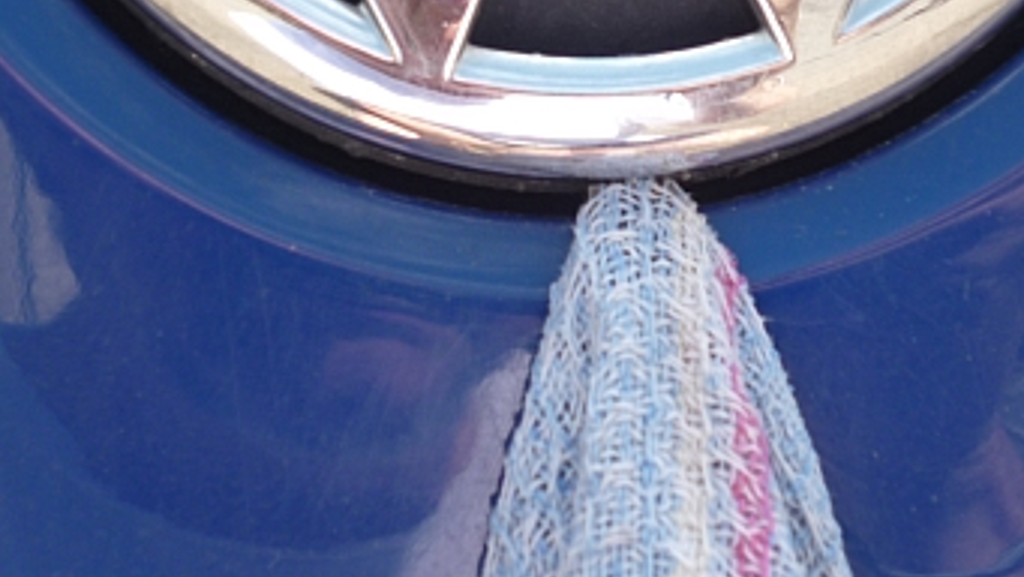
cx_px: 652
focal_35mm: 102
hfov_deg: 20.9
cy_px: 177
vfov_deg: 11.9
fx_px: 2770
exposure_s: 1/200
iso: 100
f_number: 4.4
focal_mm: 10
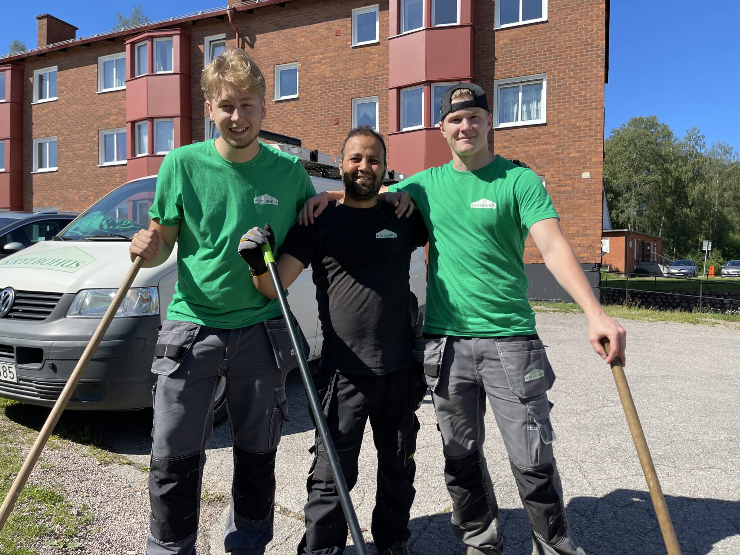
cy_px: 278
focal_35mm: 26
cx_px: 370
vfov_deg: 53.1
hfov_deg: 67.3
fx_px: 556
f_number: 1.6
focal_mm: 5.1
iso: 32
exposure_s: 1/2203
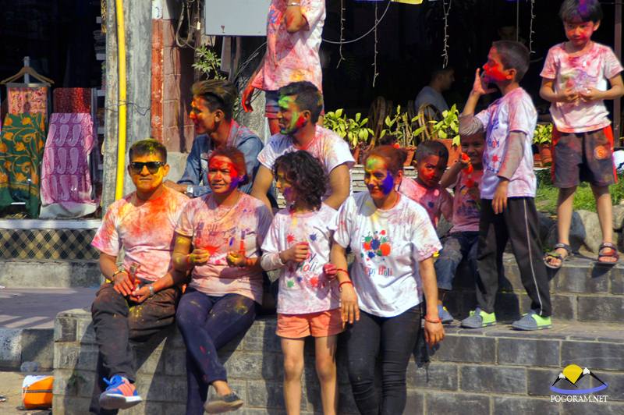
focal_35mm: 135
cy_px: 208
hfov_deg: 15.2
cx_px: 312
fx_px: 2338
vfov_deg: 10.1
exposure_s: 1/160
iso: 100
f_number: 5
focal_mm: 90
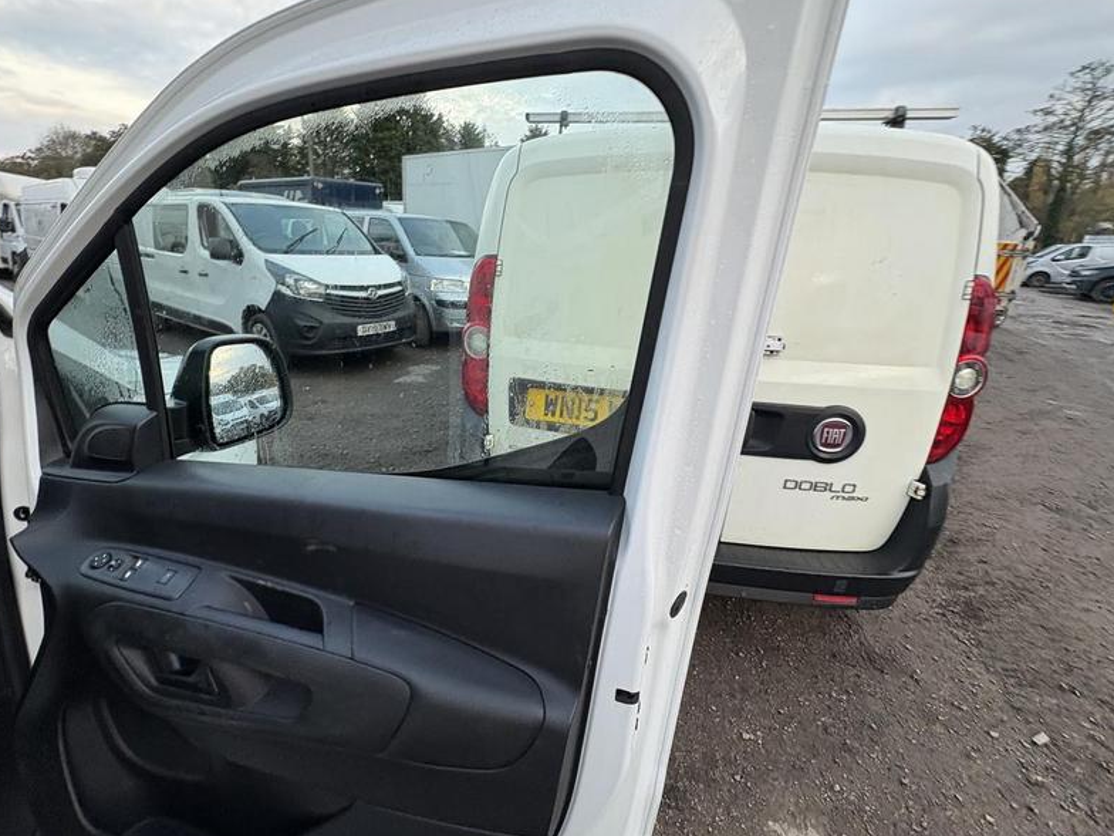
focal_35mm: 16
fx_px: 515
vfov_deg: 78.0
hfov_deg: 94.2
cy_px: 395
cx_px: 504
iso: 50
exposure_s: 1/99
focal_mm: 2.22
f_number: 2.2
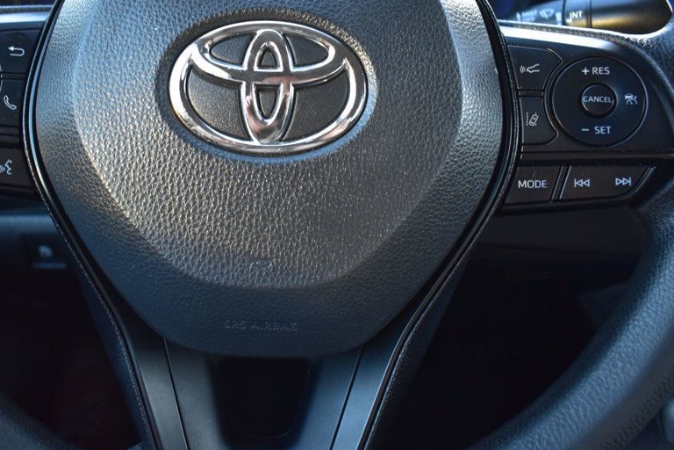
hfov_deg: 53.0
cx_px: 291
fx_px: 674
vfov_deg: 36.7
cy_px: 181
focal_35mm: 36
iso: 1600
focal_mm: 18
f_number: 3.5
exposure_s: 1/8
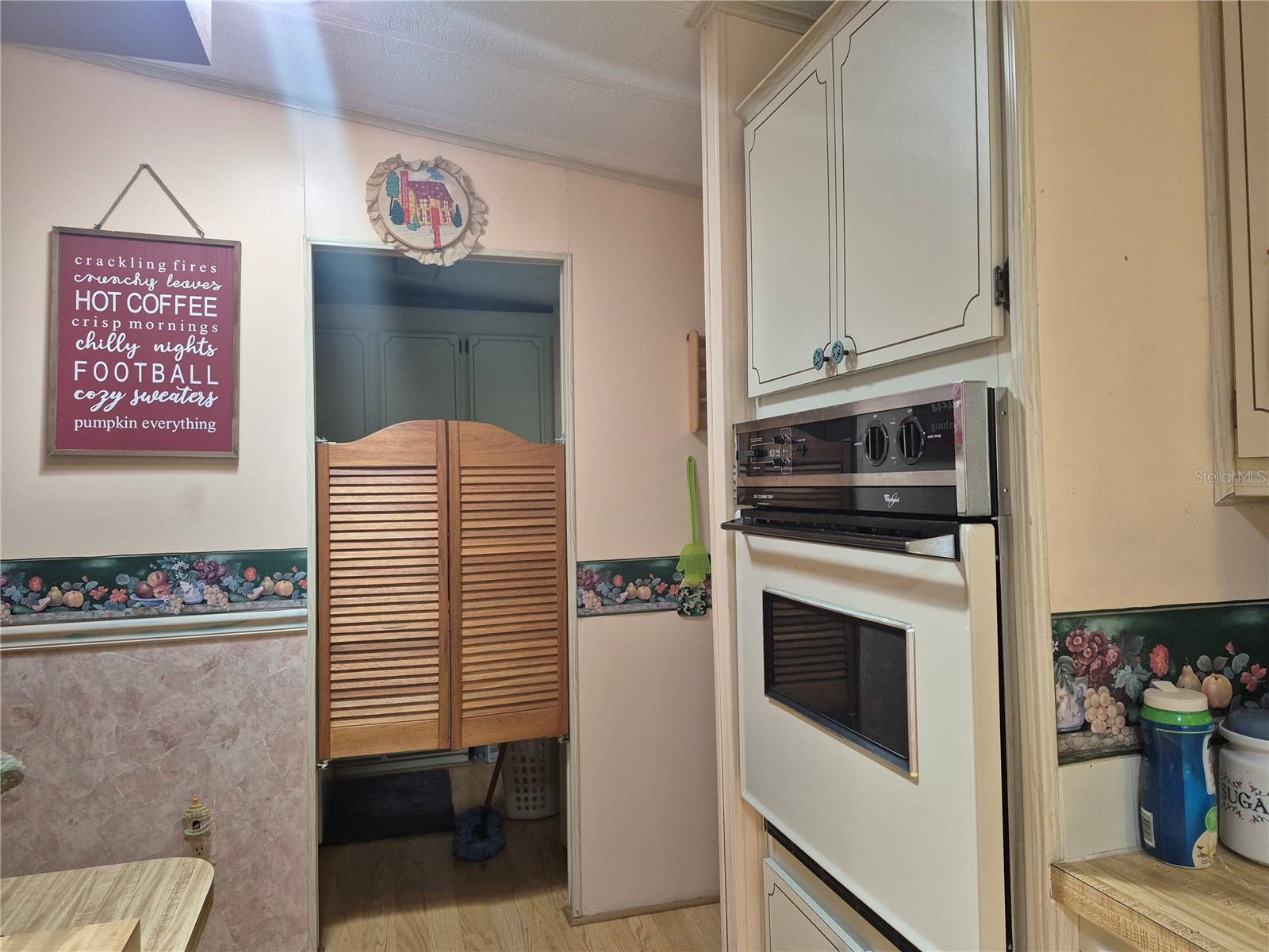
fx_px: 843
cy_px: 476
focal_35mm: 23
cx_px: 634
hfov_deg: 73.9
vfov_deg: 58.9
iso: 640
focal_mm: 5.4
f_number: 1.8
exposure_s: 1/120
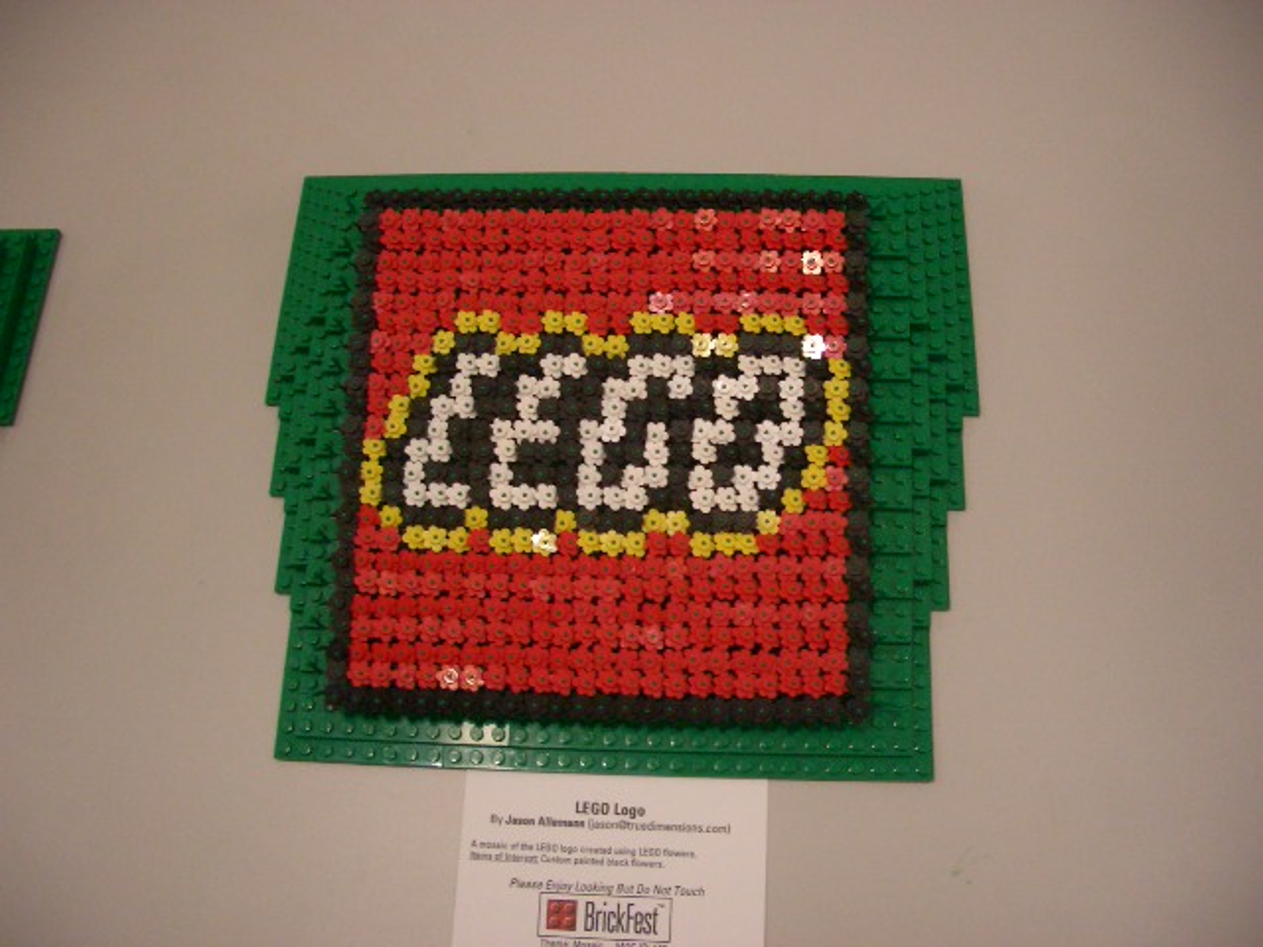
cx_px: 632
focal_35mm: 35
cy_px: 474
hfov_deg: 52.6
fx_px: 1277
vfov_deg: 40.7
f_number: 2.6
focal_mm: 5.8
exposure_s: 1/60
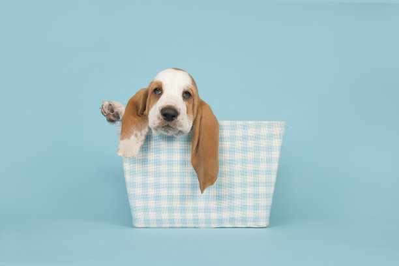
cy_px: 133
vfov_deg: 31.9
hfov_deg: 46.4
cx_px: 200
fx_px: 465
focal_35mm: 42
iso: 100
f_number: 10
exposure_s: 1/160
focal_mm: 42
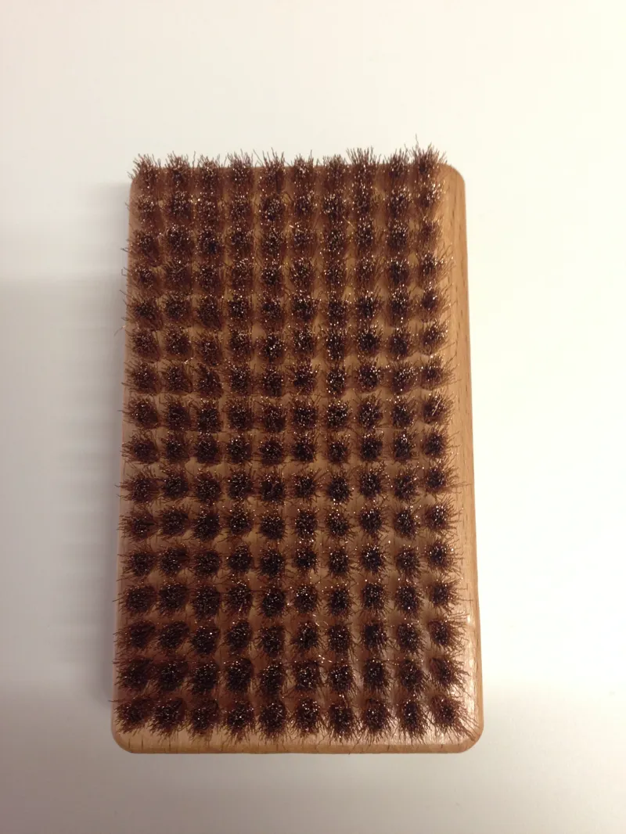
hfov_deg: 43.0
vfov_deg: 55.3
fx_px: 795
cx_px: 313
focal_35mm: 33
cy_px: 417
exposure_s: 1/20
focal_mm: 4.12
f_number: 2.4
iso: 125
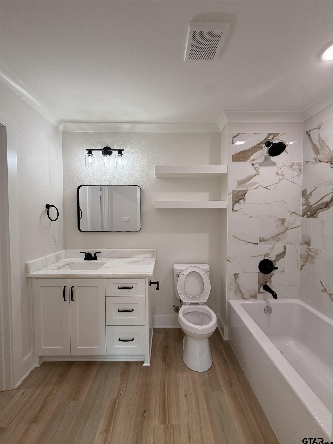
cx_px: 166
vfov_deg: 102.1
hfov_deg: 85.7
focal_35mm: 14
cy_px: 222
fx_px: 180
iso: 125
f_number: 2.2
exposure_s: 1/120
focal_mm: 2.22
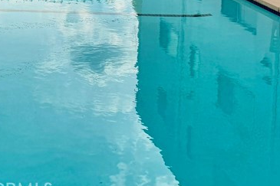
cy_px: -93
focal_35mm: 70
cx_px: 7
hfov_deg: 27.4
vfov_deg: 17.5
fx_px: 544
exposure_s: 1/7353
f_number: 1.78
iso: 80
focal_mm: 6.76
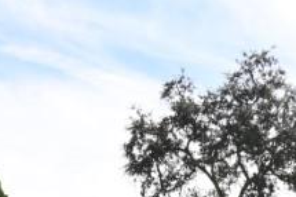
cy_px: 438
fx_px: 1033
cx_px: 290
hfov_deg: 16.0
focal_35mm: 126
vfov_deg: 9.8
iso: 100
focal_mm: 15
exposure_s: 1/200
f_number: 9
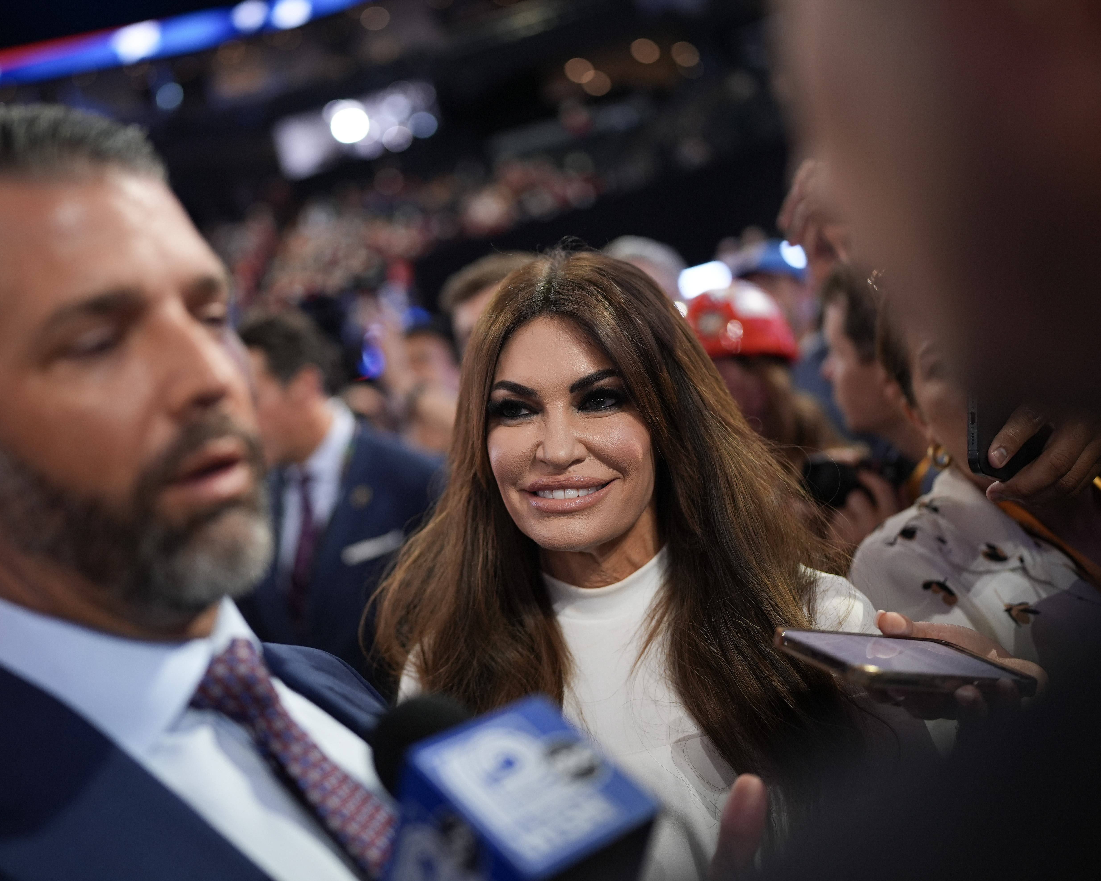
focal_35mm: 40
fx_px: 1303
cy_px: 437
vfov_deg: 37.3
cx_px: 438
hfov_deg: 45.5
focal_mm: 35
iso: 800
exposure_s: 1/250
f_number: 1.4
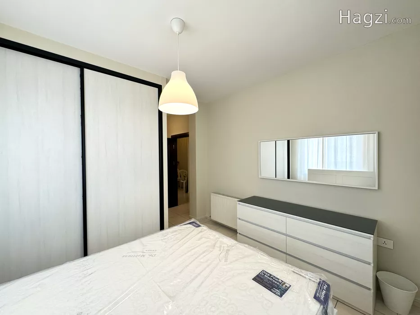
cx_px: 210
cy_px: 158
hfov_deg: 102.1
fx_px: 170
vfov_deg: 85.7
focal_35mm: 14
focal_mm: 2.22
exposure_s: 1/99
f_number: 2.2
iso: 160
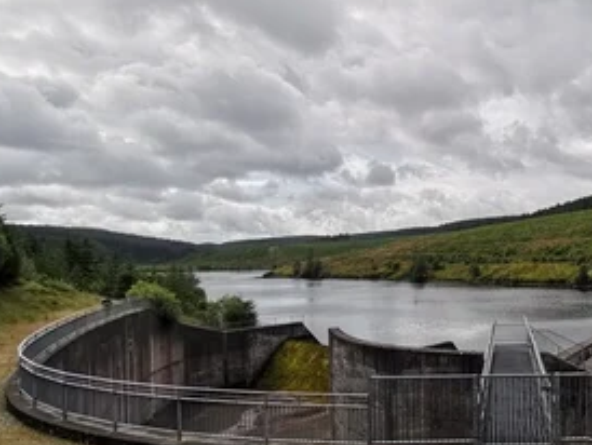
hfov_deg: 56.9
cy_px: 257
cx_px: 503
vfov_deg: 49.6
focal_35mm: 28
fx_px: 479
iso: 50
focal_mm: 2.35
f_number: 2.2
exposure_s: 1/2584
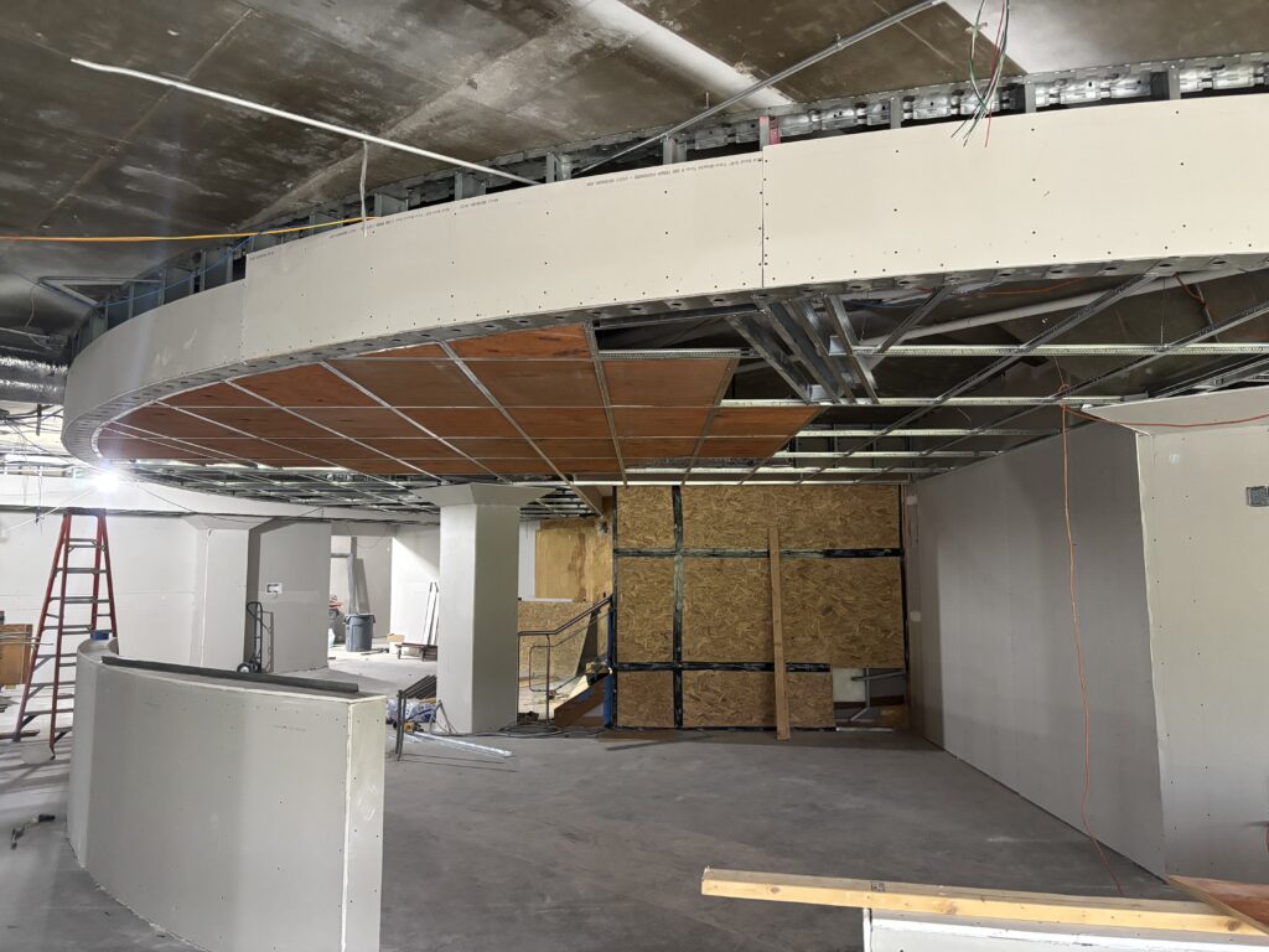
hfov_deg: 67.3
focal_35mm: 26
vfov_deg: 53.1
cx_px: 634
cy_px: 476
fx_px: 953
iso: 500
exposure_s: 1/60
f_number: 1.6
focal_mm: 5.96
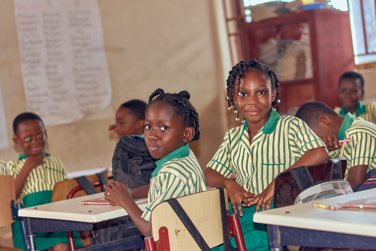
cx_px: 188
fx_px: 783
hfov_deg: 27.0
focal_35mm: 75
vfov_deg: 18.2
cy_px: 126
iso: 500
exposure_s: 1/200
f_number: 2.2
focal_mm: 50
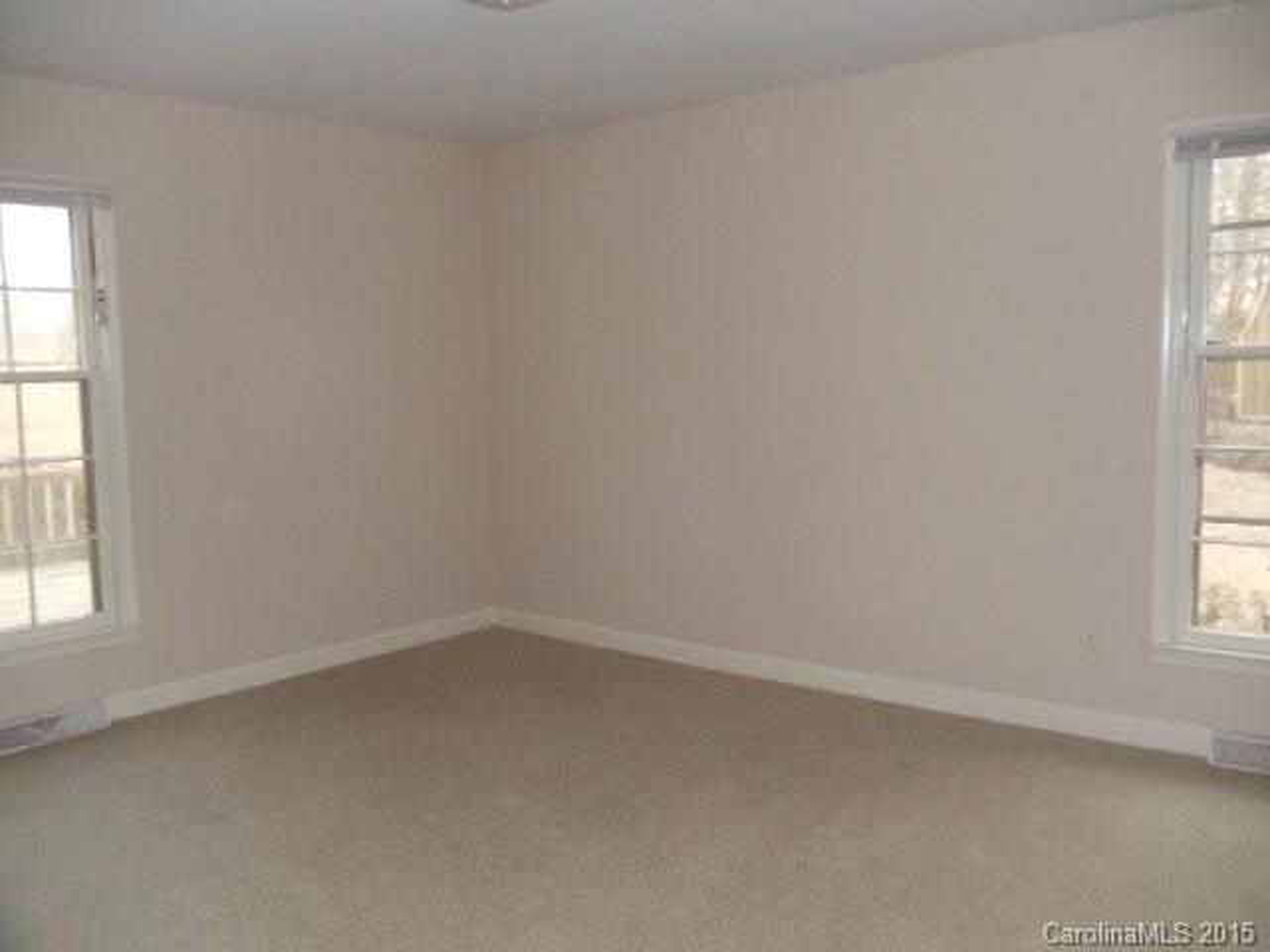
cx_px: 635
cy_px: 476
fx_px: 1614
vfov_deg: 32.9
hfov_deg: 42.9
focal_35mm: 44
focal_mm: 6
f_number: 3.5
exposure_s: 1/30
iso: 400
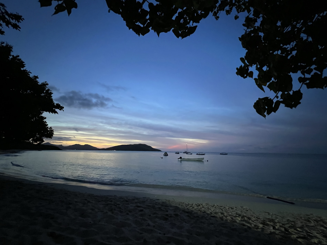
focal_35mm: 14
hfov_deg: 102.1
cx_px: 165
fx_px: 132
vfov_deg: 85.7
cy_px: 123
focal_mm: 1.57
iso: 800
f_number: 1.8
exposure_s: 1/33
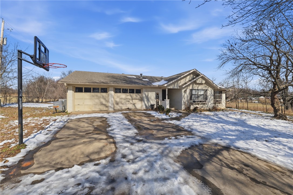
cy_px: 98
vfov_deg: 81.2
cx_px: 146
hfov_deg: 104.3
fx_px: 114
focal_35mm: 14
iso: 400
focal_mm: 14
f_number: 10
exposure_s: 1/1300
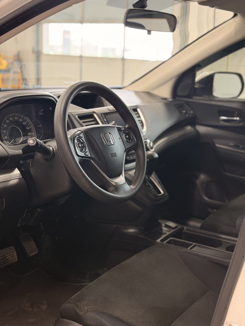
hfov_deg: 30.3
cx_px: 122
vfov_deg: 39.7
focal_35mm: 48
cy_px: 163
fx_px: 453
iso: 160
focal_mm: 6.76
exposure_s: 1/60
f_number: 1.78
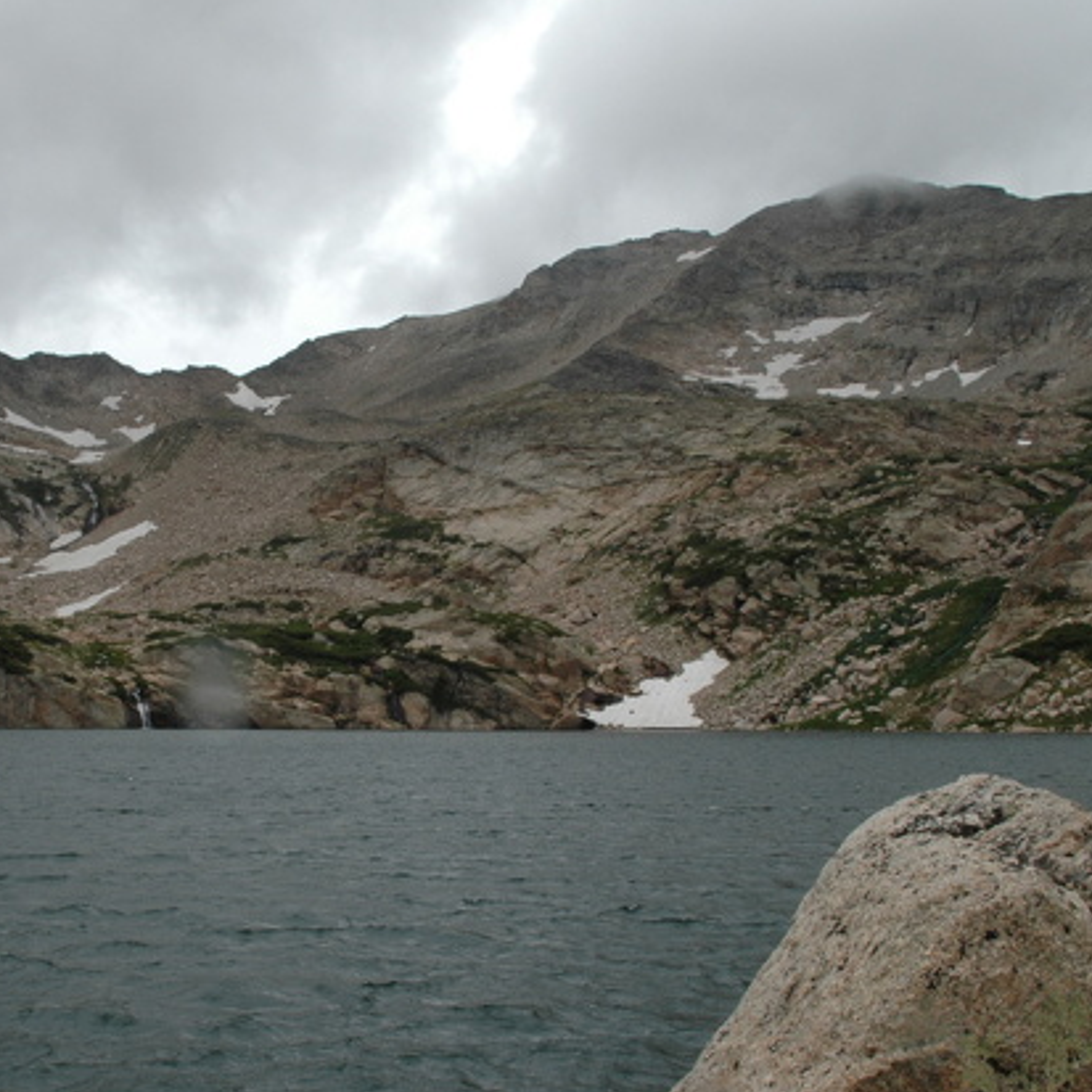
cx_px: 293
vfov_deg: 38.3
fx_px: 1570
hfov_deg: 37.5
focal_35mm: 44
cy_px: 590
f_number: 16
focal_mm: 18
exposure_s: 1/100
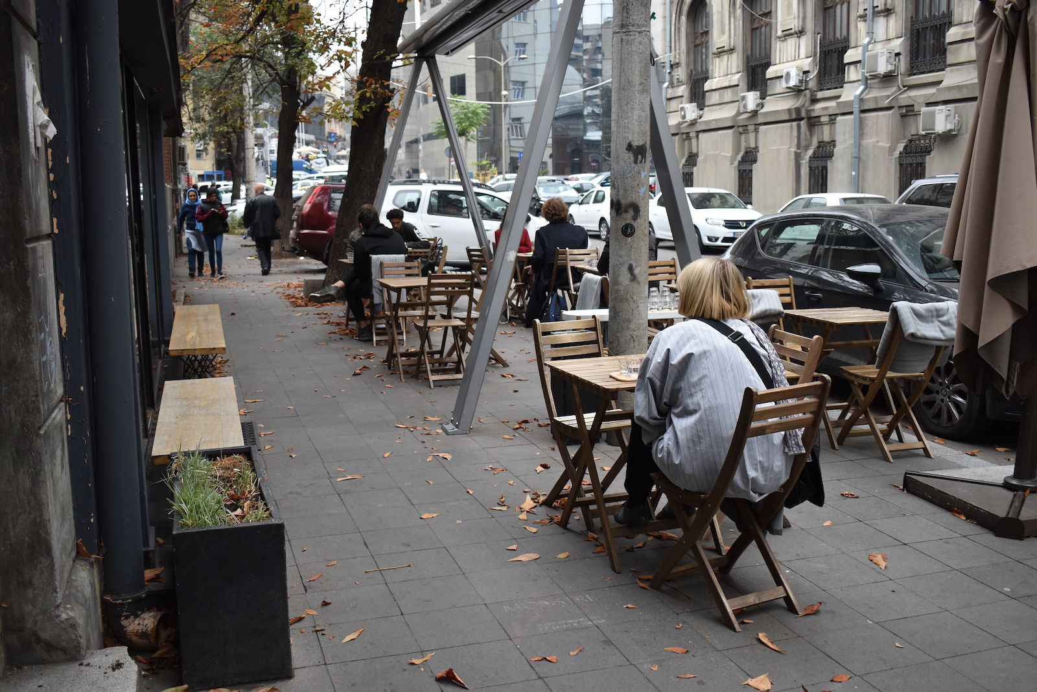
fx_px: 1037
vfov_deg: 36.9
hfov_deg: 53.1
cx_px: 518
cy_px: 346
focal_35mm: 36
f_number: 3.8
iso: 400
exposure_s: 1/250
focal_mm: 24
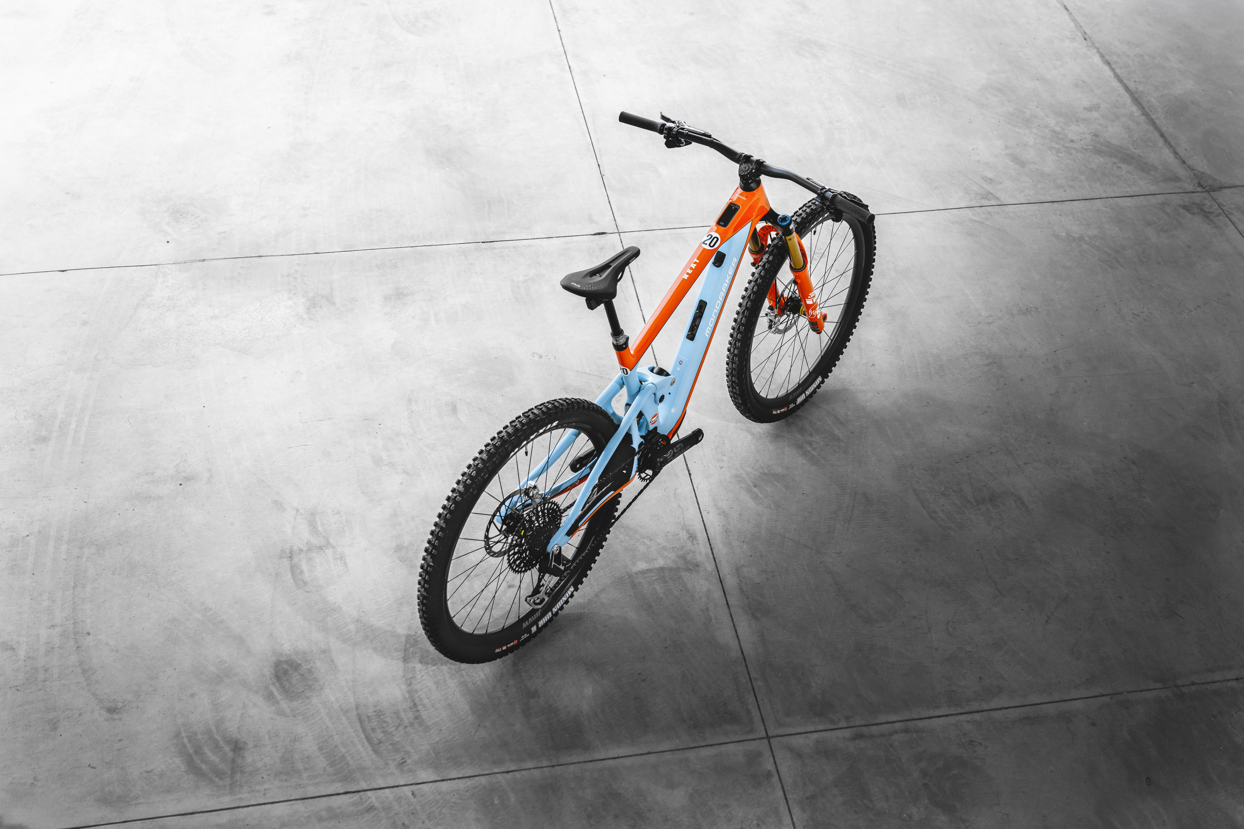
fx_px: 1451
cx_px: 622
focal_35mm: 42
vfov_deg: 31.9
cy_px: 414
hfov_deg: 46.4
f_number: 4
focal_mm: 42
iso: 320
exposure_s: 1/800
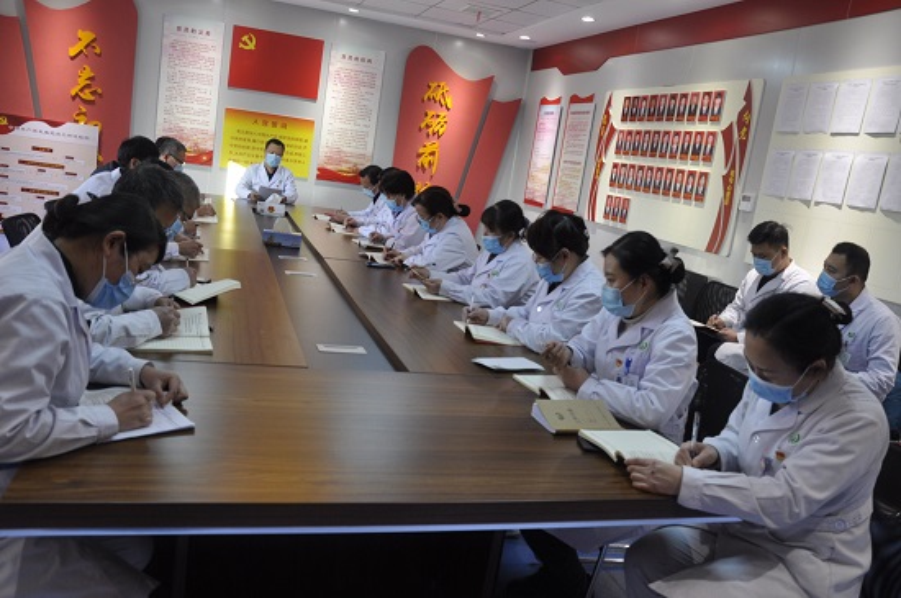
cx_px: 450
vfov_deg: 47.8
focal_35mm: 27
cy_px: 299
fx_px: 675
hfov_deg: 67.5
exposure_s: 1/30
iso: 400
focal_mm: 18
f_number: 5.6
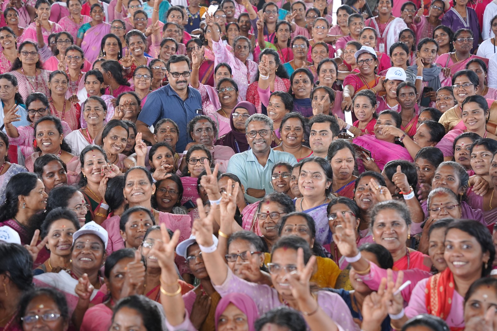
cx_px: 248
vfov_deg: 20.1
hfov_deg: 29.8
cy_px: 166
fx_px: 933
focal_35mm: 68
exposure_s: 1/125
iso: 1000
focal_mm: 67.6
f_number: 3.5
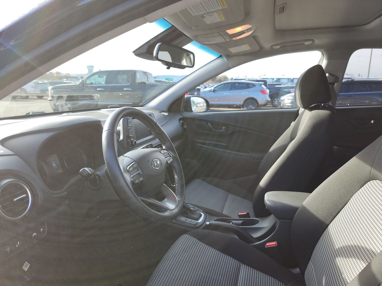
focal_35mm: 24
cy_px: 143
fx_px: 265
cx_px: 191
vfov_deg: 56.8
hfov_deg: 71.6
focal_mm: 6.7
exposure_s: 1/119
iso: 51
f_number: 1.8
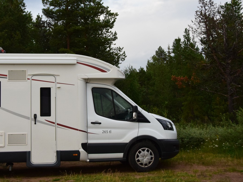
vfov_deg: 24.5
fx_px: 419
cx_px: 98
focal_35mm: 60
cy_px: 79
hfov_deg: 32.3
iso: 2000
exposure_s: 1/4000
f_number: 5
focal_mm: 29
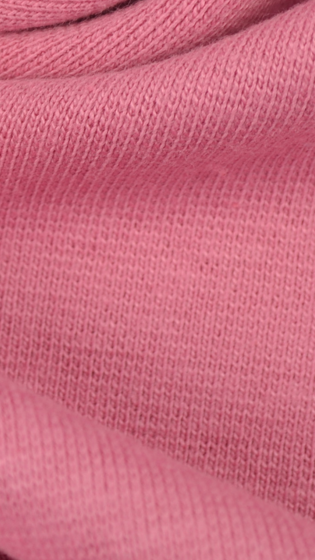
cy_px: 69
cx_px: -219
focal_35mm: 248
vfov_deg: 8.7
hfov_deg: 4.9
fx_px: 3675
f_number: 8
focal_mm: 55
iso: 100
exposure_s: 1/15
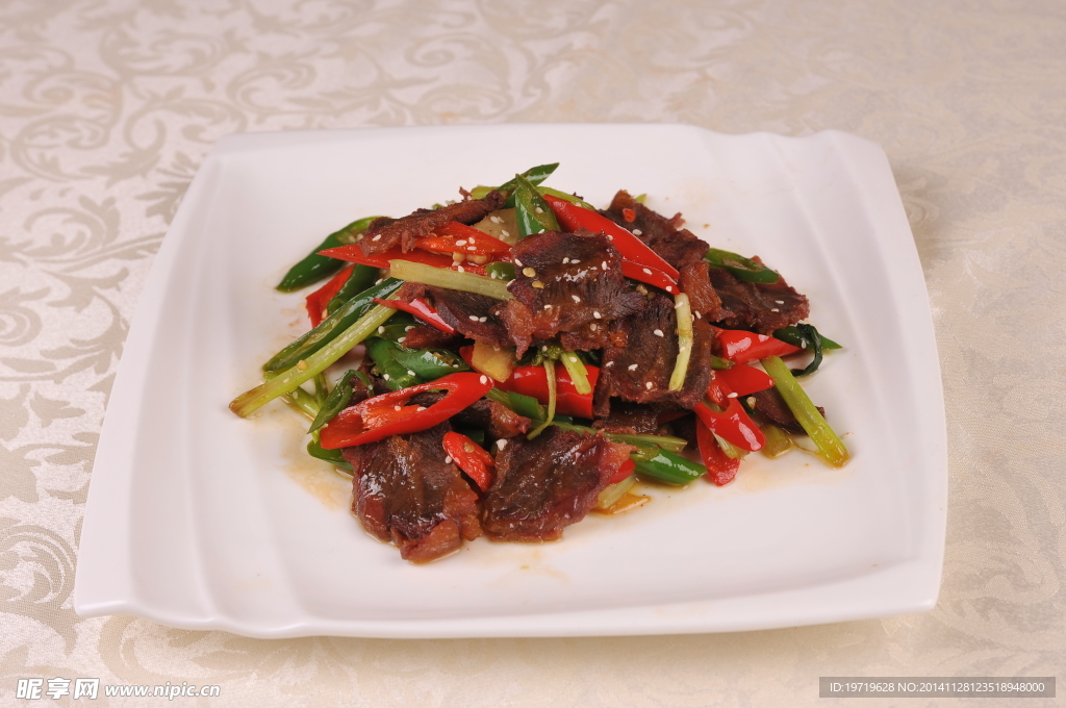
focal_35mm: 72
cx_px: 533
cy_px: 354
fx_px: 2129
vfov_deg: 18.9
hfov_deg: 28.1
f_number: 6.3
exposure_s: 1/125
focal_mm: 48
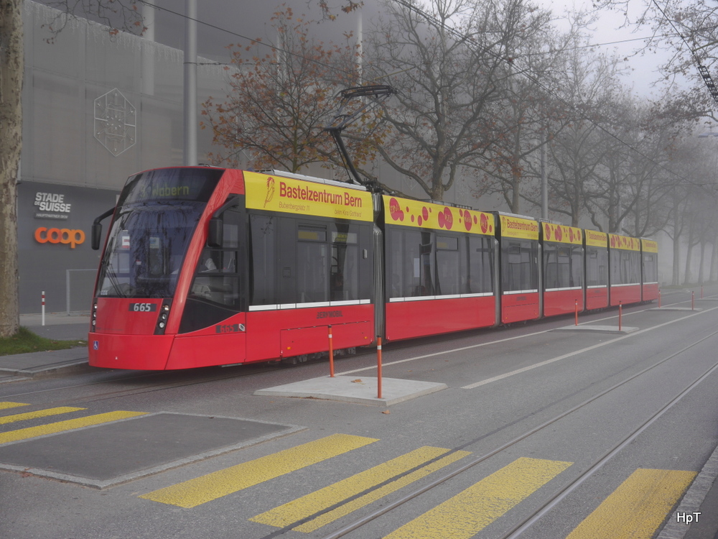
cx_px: 359
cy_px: 270
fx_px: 913
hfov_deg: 42.9
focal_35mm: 44
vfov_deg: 32.9
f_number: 5
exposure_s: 1/125
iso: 160
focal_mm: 22
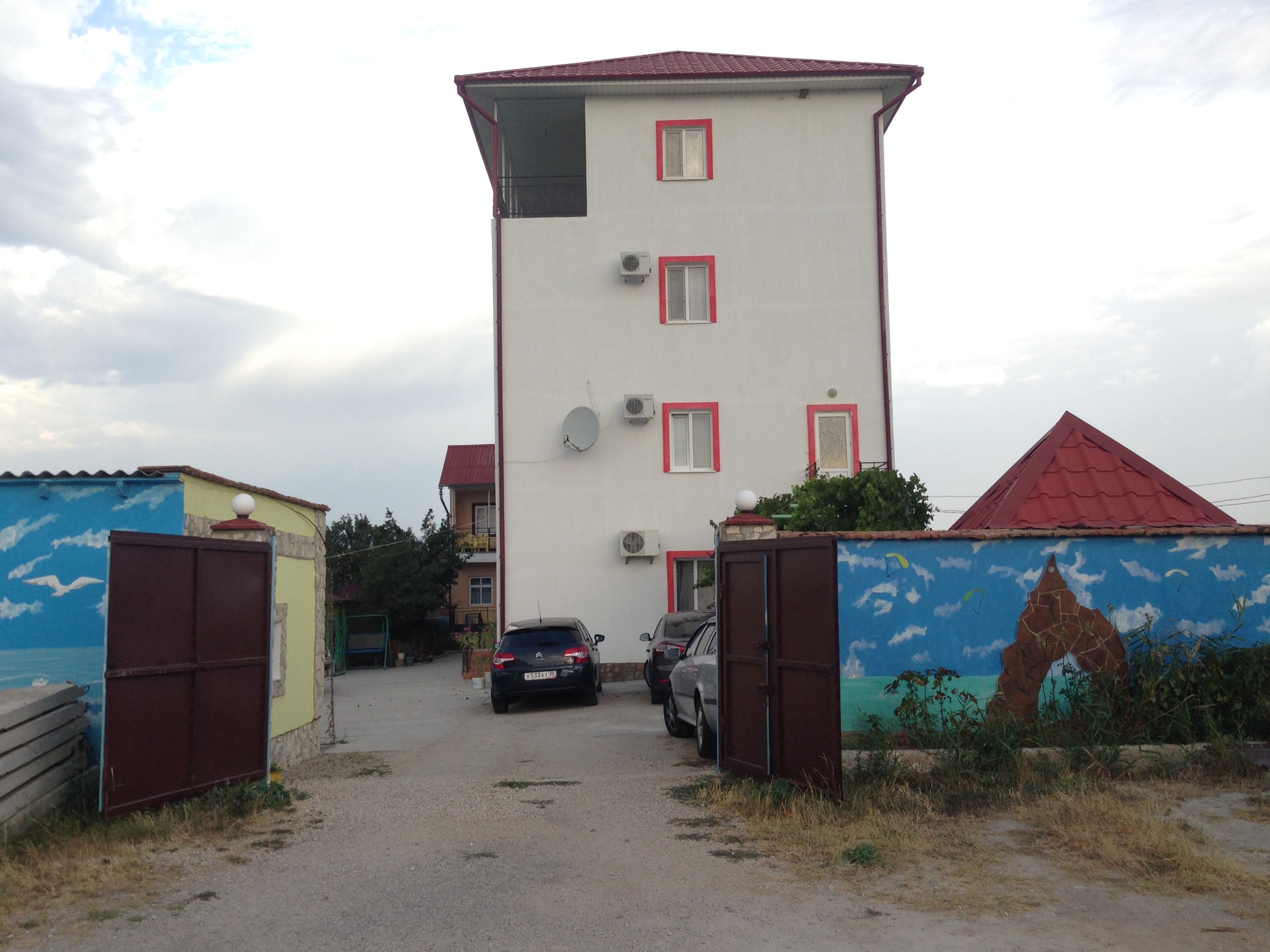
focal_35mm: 34
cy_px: 487
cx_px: 617
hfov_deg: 53.9
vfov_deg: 41.8
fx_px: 1247
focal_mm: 4.12
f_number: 2.4
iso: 50
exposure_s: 1/339
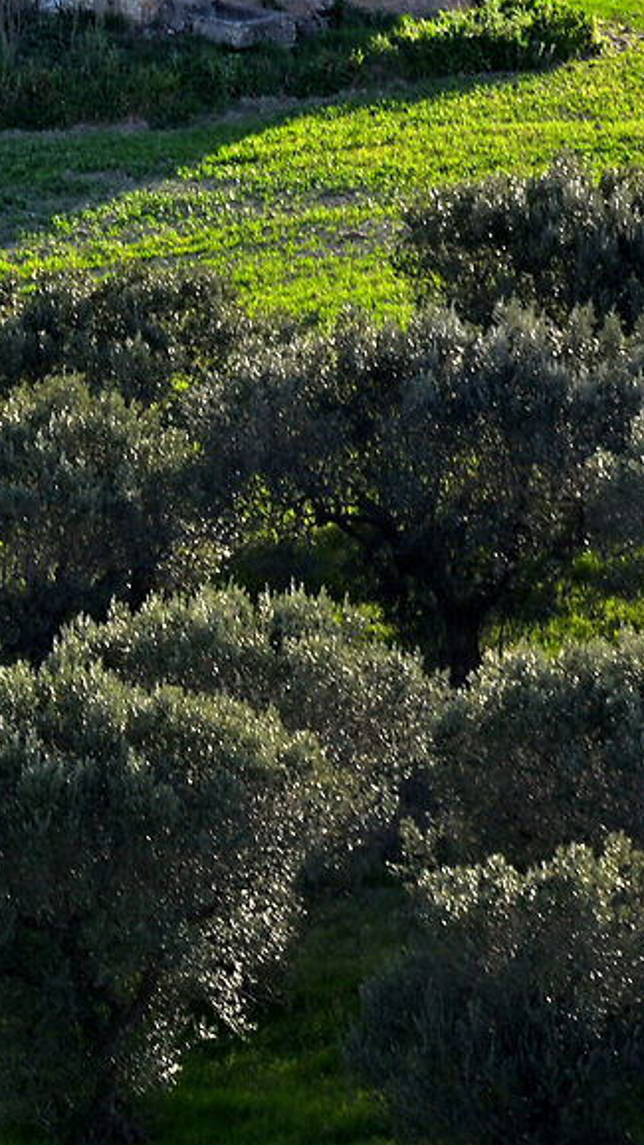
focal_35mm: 696
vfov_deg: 3.1
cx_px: -884
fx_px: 21135
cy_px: 153
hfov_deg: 1.7
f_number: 9
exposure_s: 1/50
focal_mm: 160
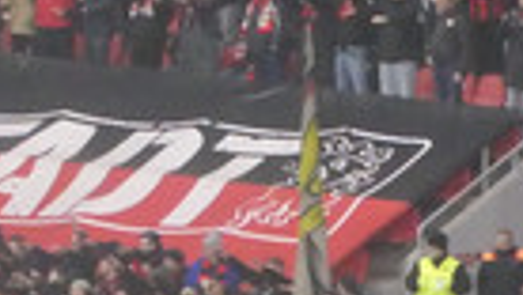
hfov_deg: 3.2
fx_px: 9483
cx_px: 527
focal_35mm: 683
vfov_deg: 1.8
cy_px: 586
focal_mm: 24.2
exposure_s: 1/80
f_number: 5.3
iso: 1250
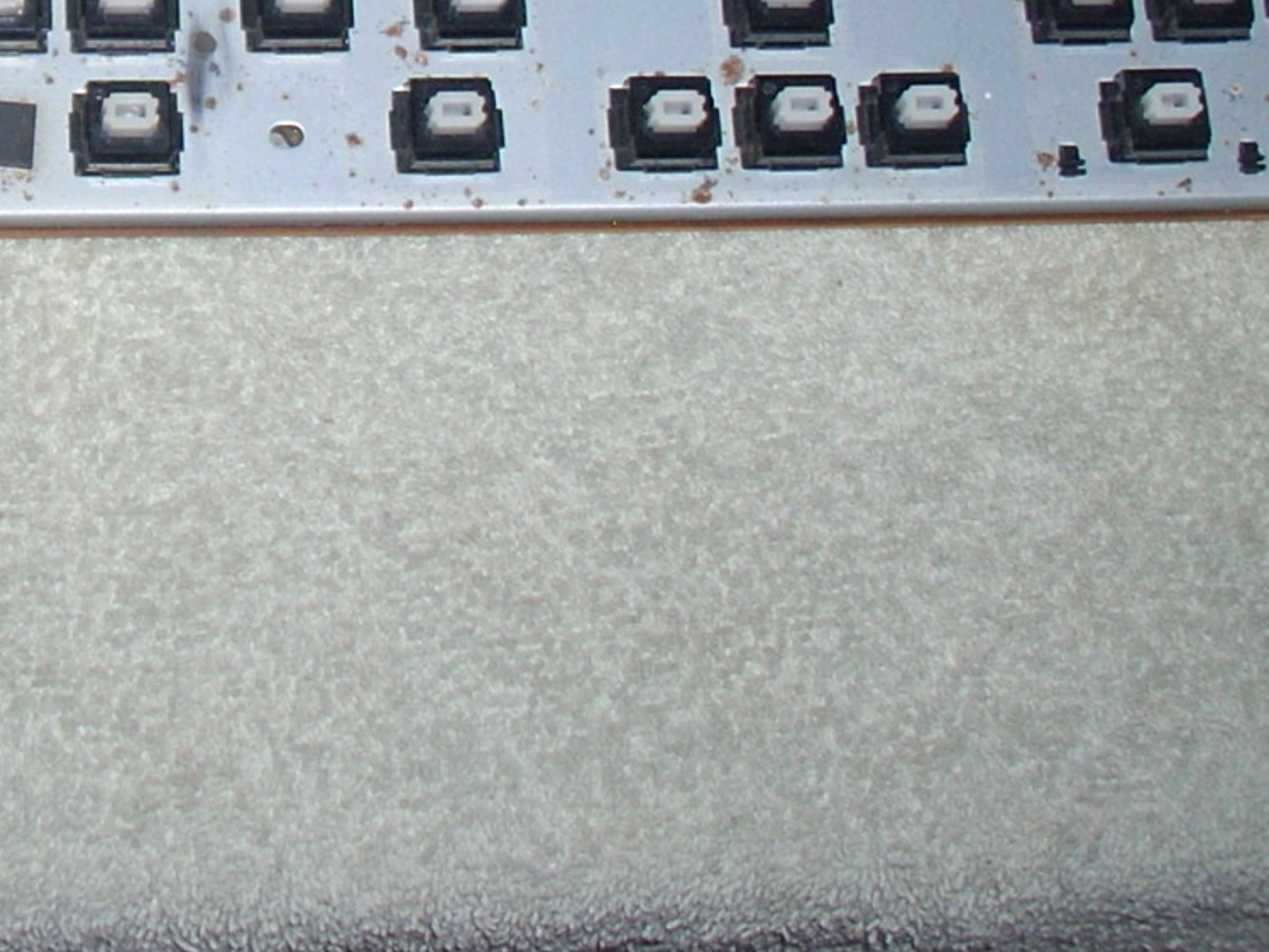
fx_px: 3704
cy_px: -316
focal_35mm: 101
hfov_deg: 18.8
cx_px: -86
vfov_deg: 14.0
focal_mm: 6.2
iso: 64
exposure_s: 1/60
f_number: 2.8
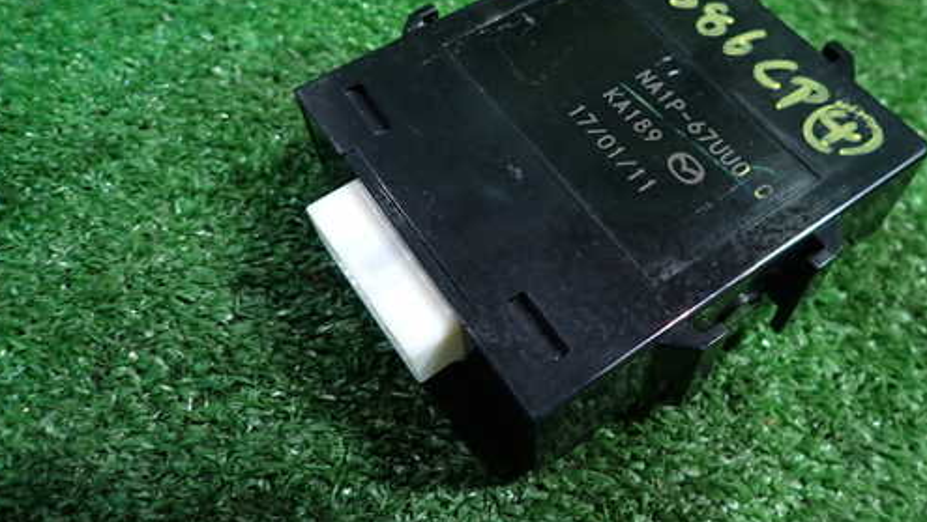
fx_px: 812
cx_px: 536
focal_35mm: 33
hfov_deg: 59.2
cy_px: 202
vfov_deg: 35.5
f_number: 2
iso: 250
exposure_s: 1/30
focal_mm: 4.5
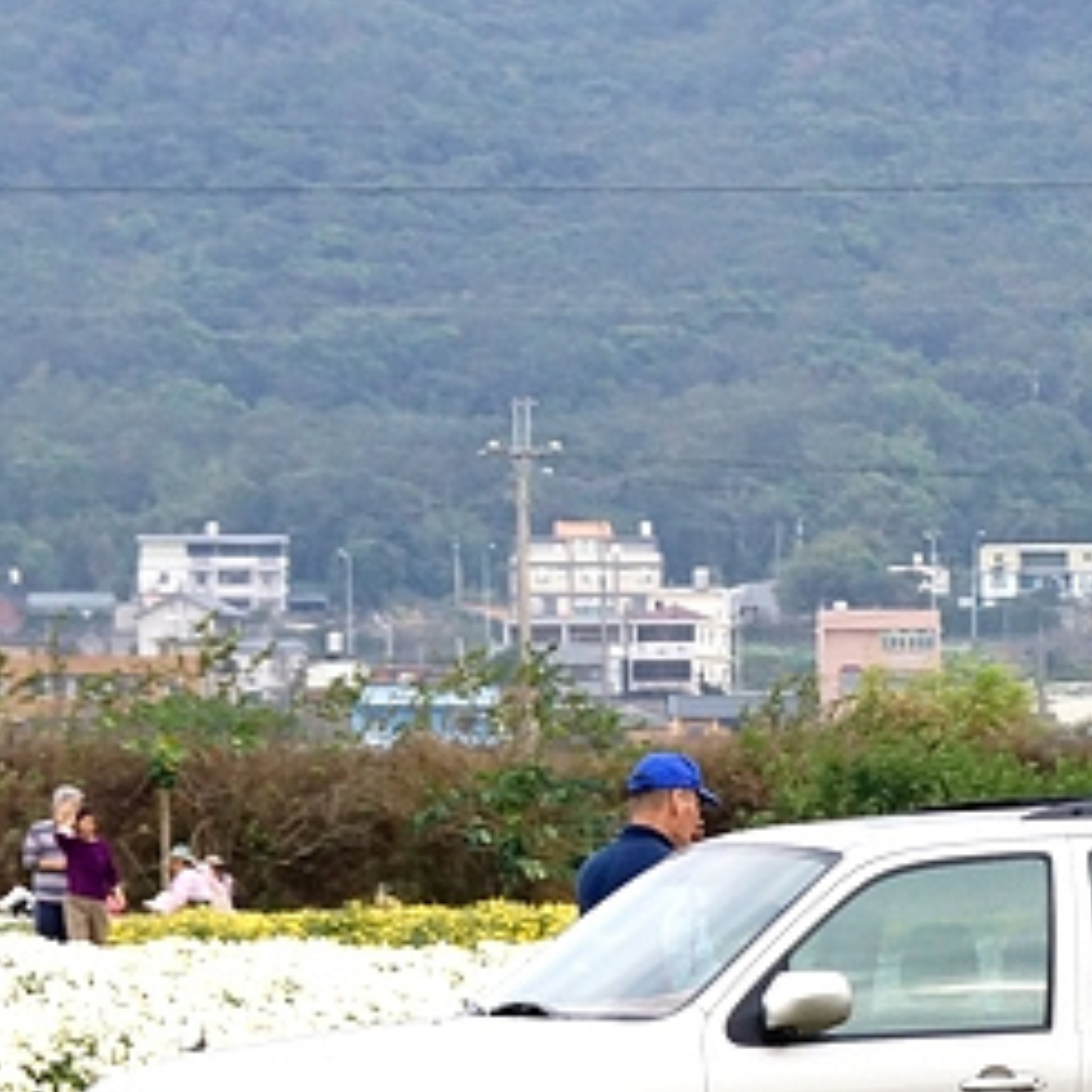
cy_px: 805
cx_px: 1743
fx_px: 10198
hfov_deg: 6.0
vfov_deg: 6.1
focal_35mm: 286
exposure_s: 1/400
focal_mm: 55
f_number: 9
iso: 800
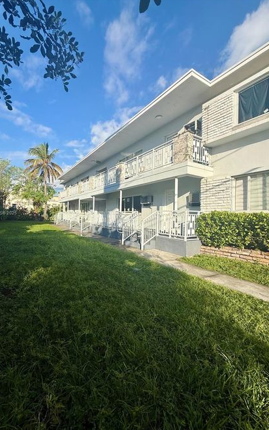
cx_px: 114
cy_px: 213
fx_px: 176
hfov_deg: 74.3
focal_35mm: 15
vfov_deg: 101.5
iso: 50
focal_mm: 2.22
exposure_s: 1/2410
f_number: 2.2
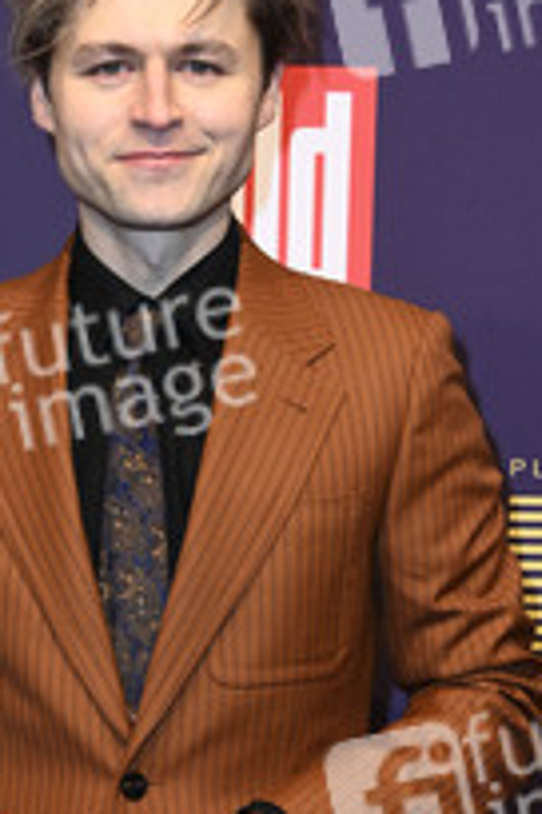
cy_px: 583
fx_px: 3184
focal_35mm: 141
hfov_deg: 9.7
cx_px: 167
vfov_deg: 14.5
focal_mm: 72
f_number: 6.3
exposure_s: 1/250
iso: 500
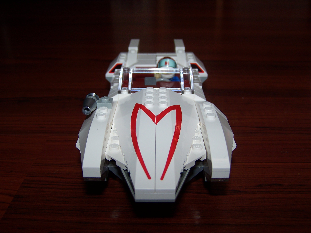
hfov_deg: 49.0
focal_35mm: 38
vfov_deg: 37.7
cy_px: 116
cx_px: 156
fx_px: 341
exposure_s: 1/60
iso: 80
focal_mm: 6.3
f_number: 2.8
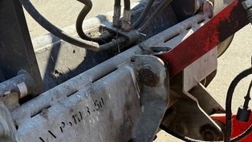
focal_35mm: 50
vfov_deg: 23.6
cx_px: 161
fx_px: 334
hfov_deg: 41.0
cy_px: 111
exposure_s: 1/1618
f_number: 1.78
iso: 80
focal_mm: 6.76
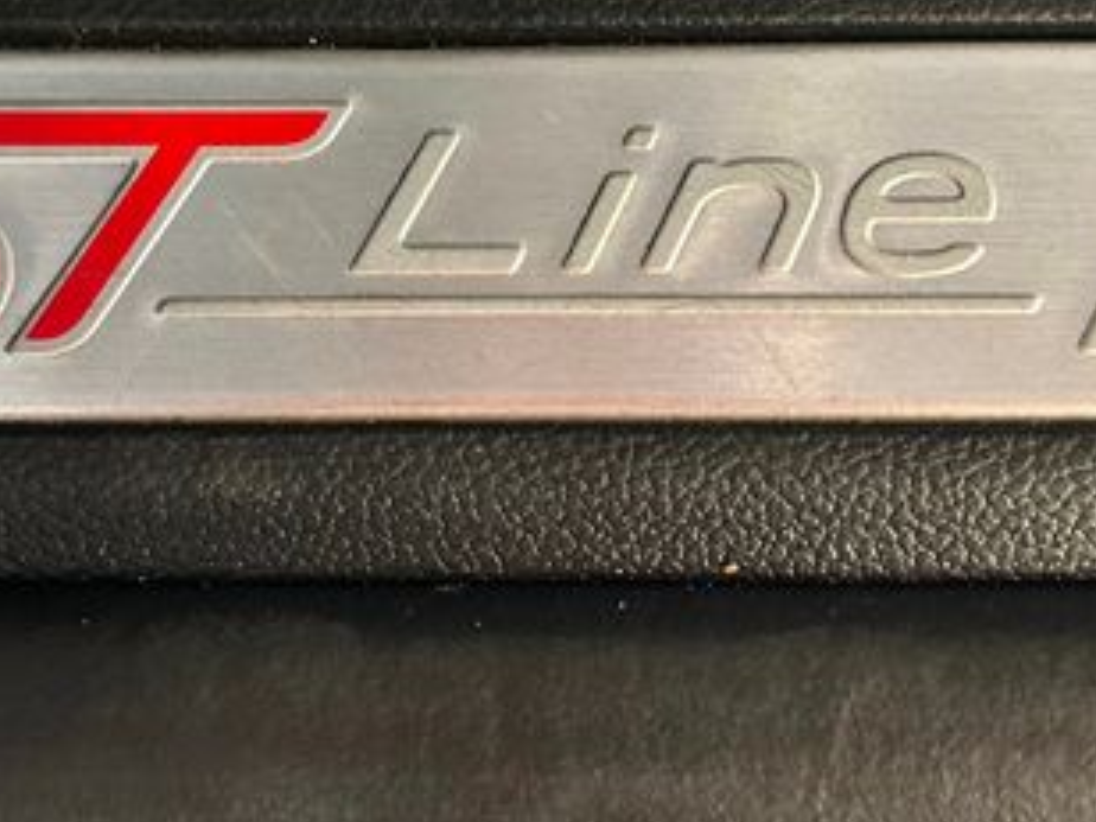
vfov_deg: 26.7
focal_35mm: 54
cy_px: 224
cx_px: 452
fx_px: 1710
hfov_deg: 35.4
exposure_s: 1/40
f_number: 1.5
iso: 500
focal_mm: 5.7
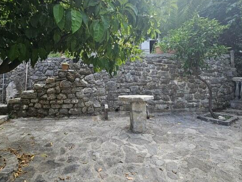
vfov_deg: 68.6
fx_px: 133
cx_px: 121
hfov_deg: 84.6
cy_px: 84
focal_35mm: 19
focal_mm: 2.2
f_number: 2.2
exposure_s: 1/254
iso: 50
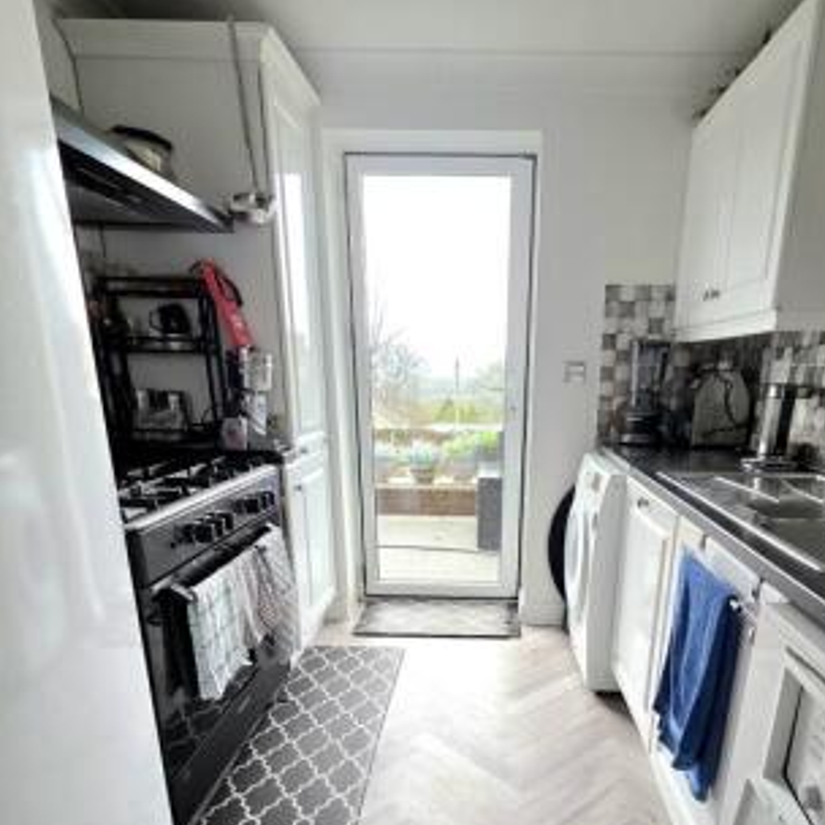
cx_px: 484
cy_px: 590
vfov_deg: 66.4
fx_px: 593
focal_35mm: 22
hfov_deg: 69.1
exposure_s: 1/60.2
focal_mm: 2.2
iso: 250
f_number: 1.9
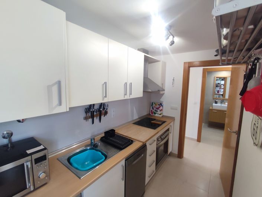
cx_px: 131
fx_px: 121
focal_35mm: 16
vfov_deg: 78.1
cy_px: 98
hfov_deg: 94.5
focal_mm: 1.65
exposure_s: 1/50
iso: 146
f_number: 2.2
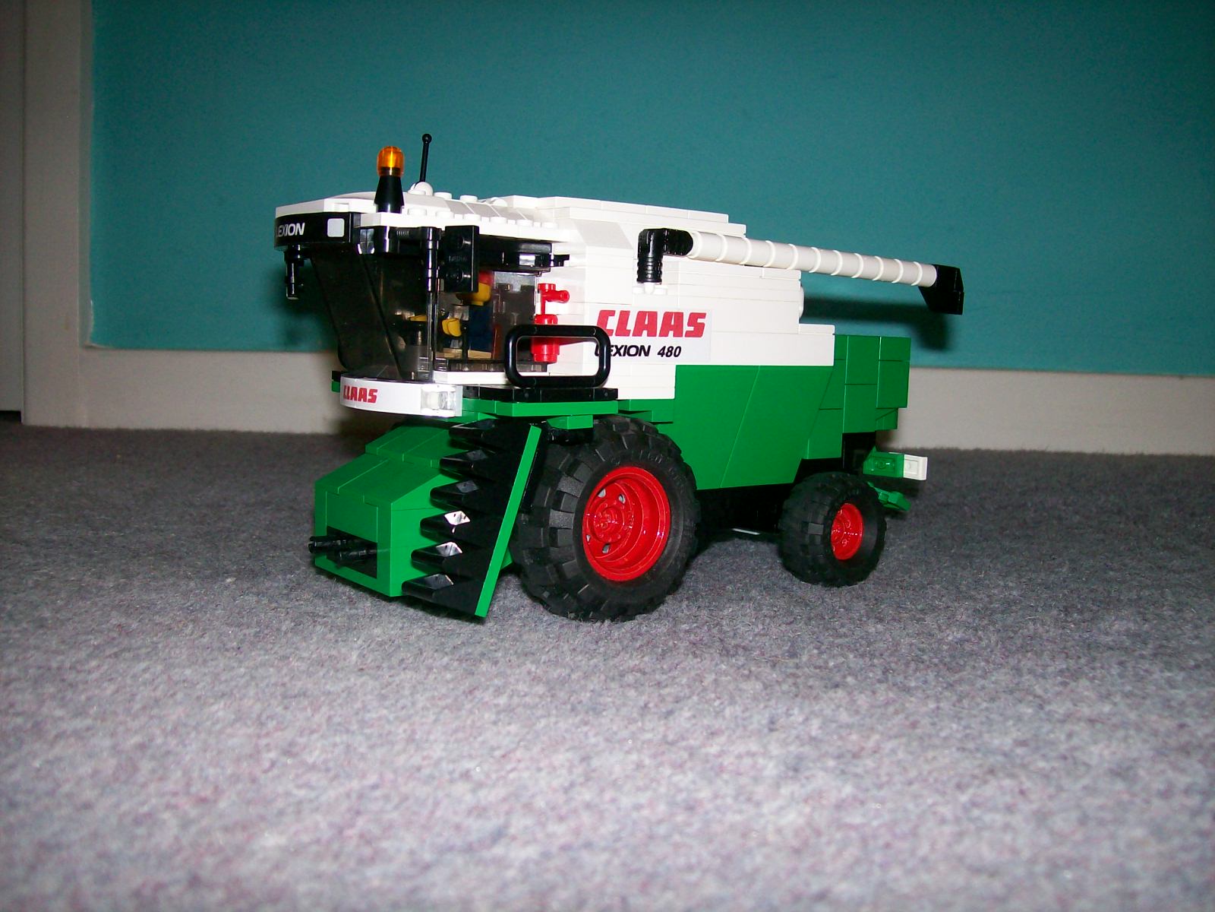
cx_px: 608
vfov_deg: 39.7
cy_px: 456
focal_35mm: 36
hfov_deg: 51.4
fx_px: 1264
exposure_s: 1/64
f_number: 2.7
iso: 80
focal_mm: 6
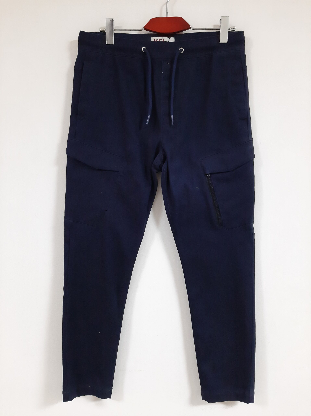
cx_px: 156
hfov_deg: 53.0
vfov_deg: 67.3
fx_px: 312
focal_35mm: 26
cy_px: 208
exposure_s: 1/33
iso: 320
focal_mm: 3.93
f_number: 1.7
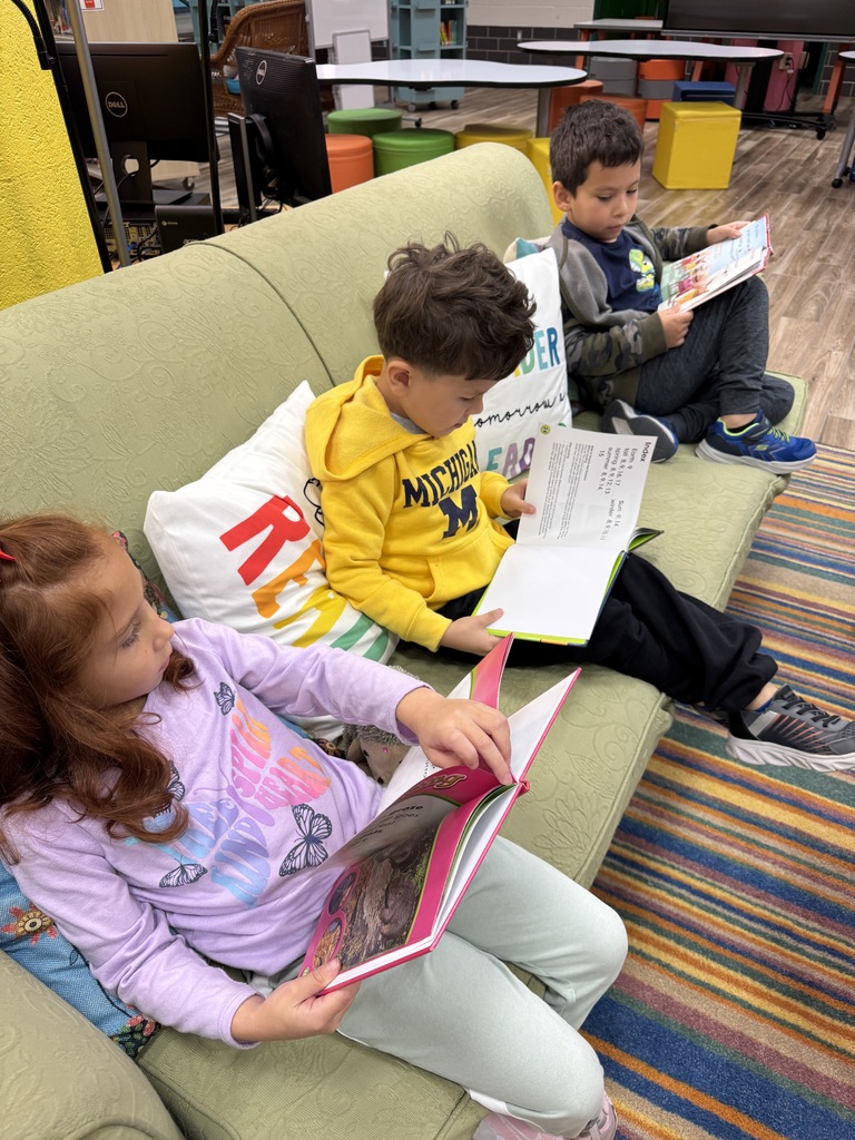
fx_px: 790
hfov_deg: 56.8
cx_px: 428
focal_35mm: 24
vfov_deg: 71.6
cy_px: 570
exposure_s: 1/60
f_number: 1.78
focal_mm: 6.76
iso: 125
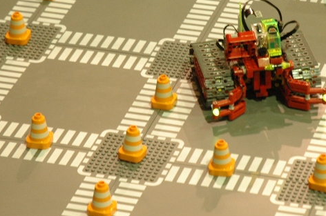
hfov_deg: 9.0
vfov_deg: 6.0
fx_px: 2061
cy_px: 73
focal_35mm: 228
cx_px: 237
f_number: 5
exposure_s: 1/10
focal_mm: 70
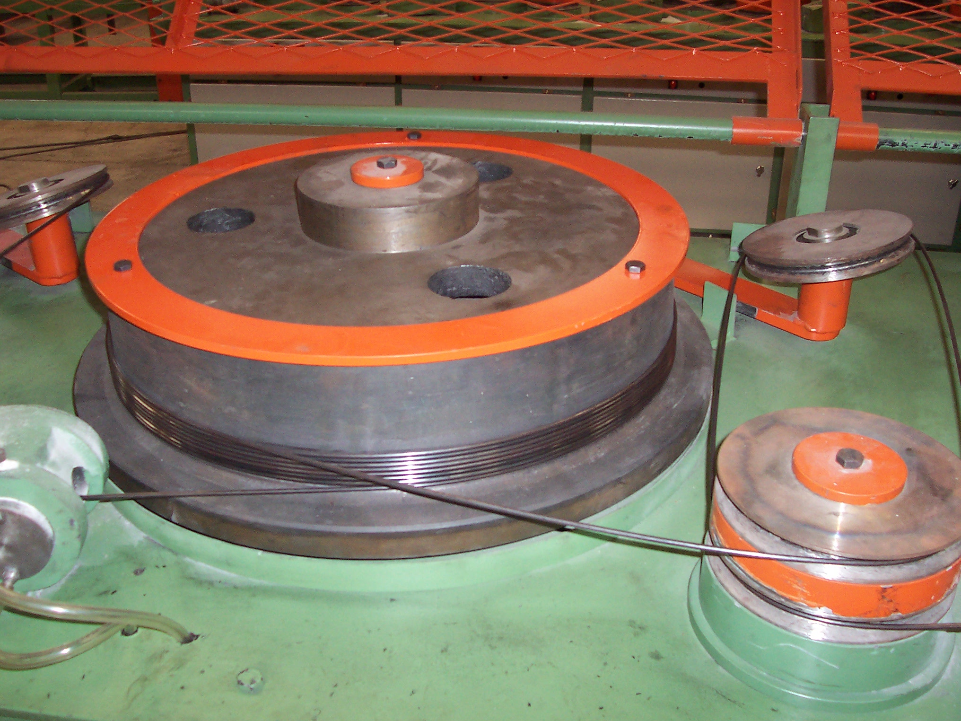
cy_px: 360
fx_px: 1027
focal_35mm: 37
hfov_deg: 50.1
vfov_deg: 38.7
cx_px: 480
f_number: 2.8
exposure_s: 1/60
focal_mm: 5.6
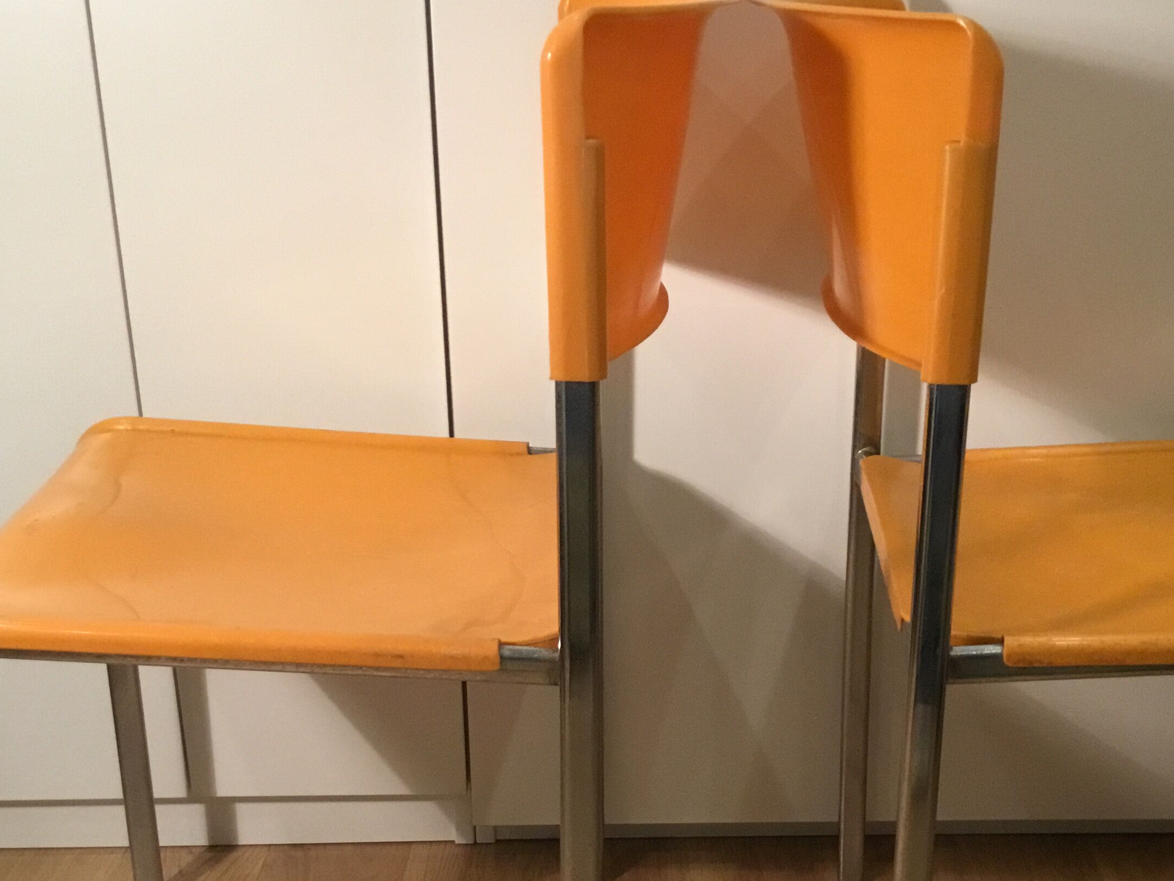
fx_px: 1594
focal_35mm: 47
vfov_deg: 30.6
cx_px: 754
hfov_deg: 40.1
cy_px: 608
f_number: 2.4
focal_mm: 3.3
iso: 200
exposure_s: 1/33
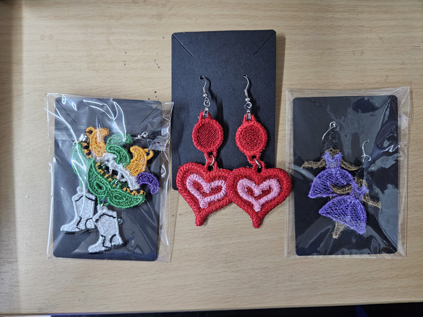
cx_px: 212
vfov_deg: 58.9
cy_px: 158
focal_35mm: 23
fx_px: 281
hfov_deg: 73.9
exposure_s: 1/40
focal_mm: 5.4
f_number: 1.8
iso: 640
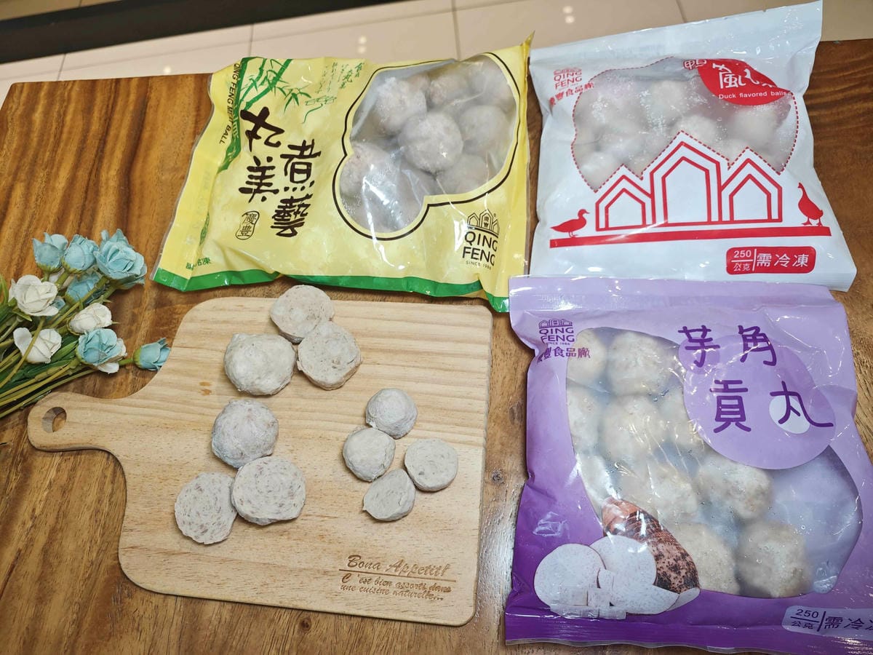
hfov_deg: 73.9
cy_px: 328
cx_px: 436
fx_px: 580
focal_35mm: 23
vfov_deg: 58.9
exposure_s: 1/60
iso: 400
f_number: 2.8
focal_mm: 8.72
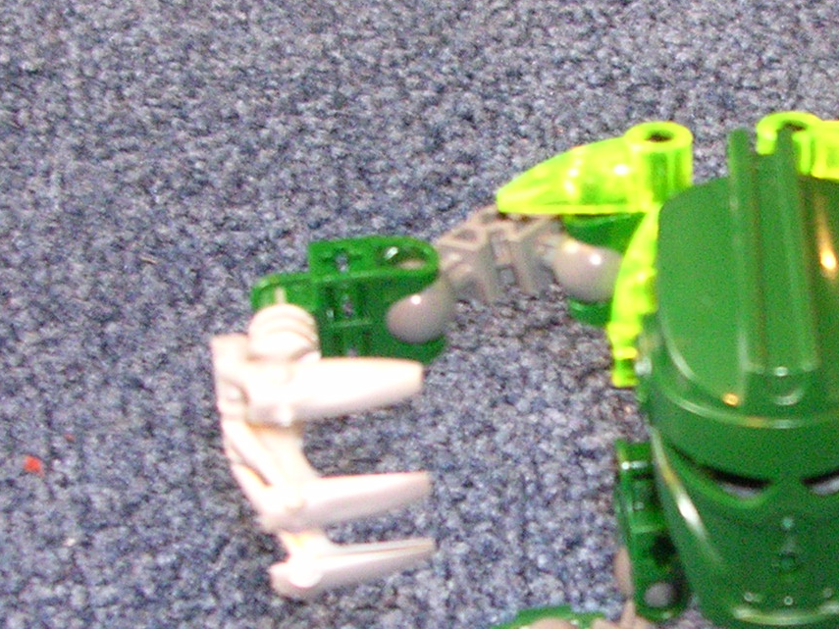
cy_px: 442
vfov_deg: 16.2
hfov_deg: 21.4
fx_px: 2205
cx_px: 617
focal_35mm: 91
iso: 400
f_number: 2.8
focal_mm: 5.8
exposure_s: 1/18.3
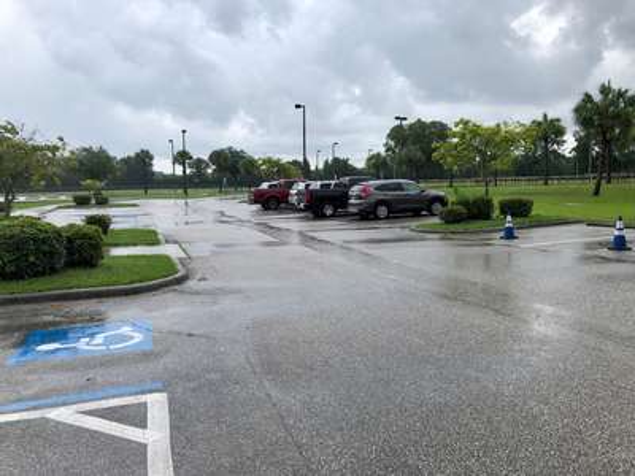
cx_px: 318
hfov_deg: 63.4
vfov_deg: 49.7
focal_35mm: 28
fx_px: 514
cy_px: 238
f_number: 1.8
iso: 20
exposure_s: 1/1171
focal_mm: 4
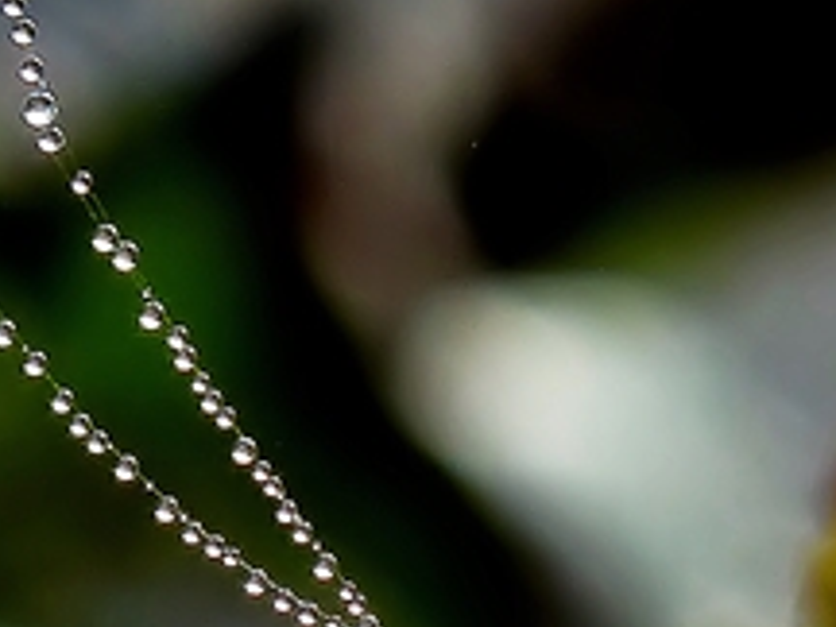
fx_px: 71027
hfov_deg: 0.7
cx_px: 581
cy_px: -66
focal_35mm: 2941
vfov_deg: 0.5
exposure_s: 1/800
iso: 200
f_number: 4
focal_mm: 95.2
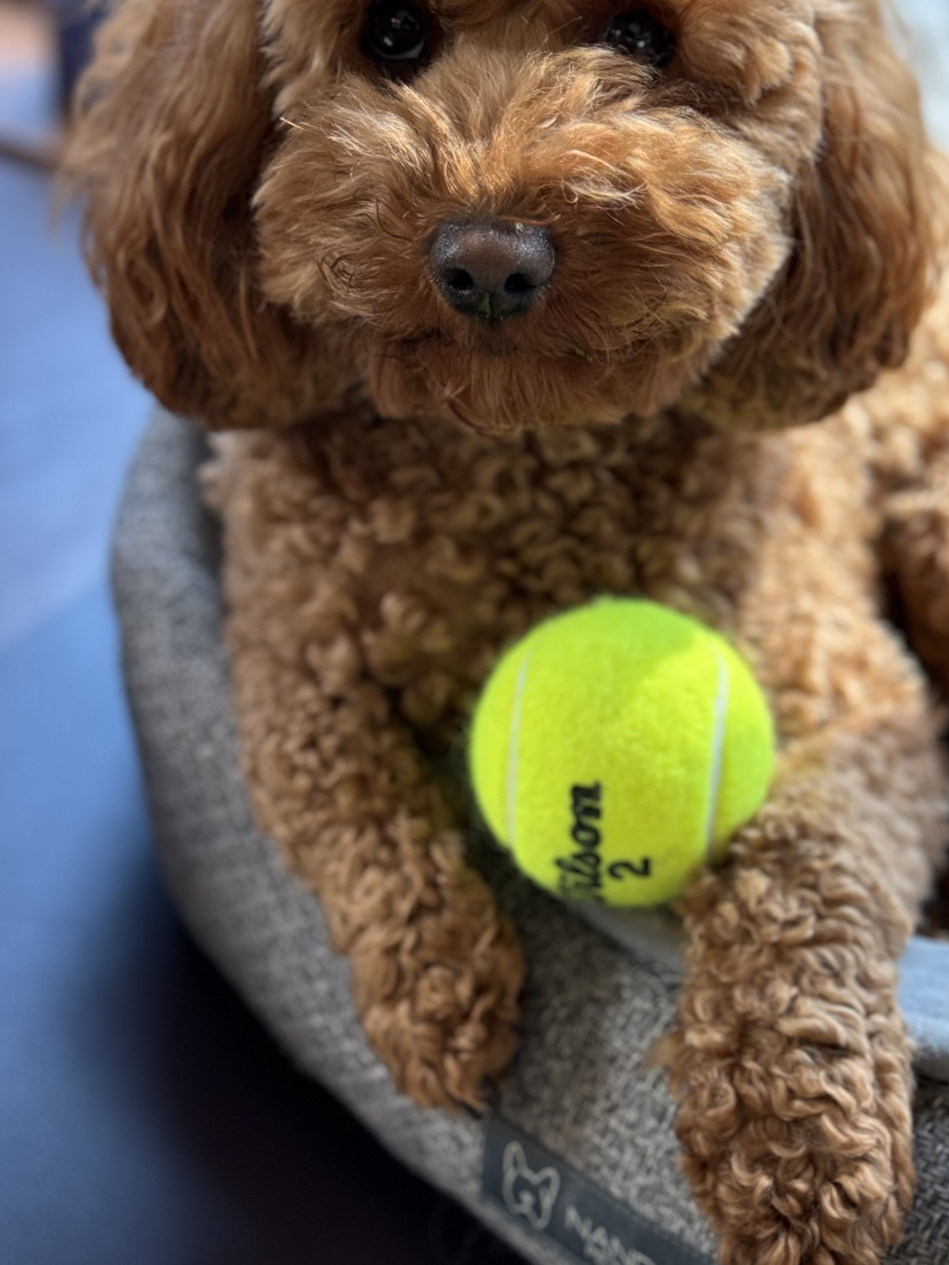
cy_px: 495
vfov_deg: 30.6
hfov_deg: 23.2
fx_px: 2303
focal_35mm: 63
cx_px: 601
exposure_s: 1/100
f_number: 1.78
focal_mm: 6.76
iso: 80
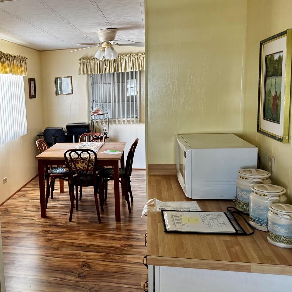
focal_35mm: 34
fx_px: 324
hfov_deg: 46.4
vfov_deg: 48.4
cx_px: 67
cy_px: 137
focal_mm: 6.76
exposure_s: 1/108
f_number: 1.78
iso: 200
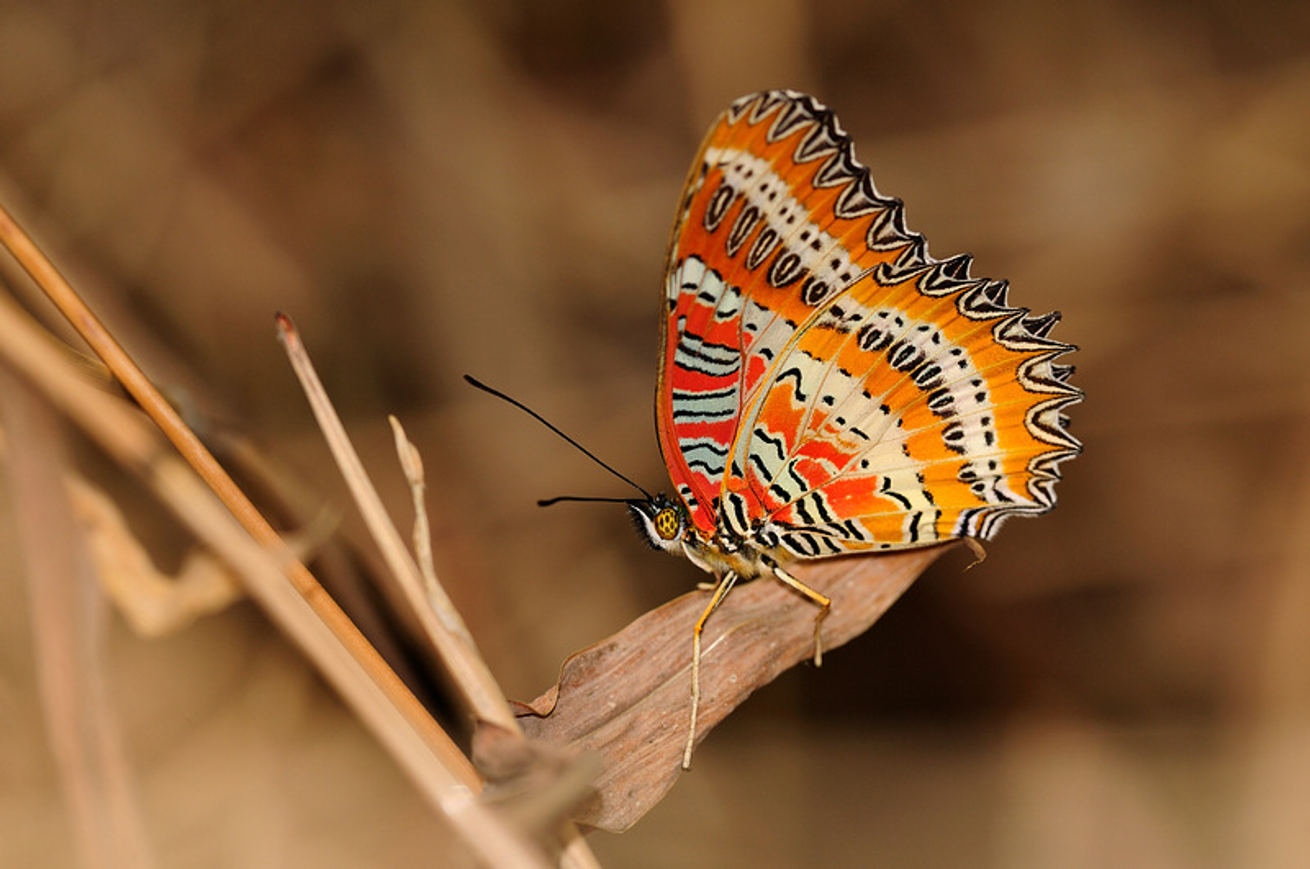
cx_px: 655
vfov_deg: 3.0
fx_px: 16352
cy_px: 434
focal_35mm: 450
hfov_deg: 4.6
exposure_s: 1/320
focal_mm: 300
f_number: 8
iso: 400
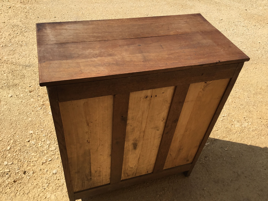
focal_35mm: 31
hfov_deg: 58.4
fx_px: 240
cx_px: 134
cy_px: 100
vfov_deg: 45.4
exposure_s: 1/1404
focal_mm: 3.3
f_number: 2.4
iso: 25
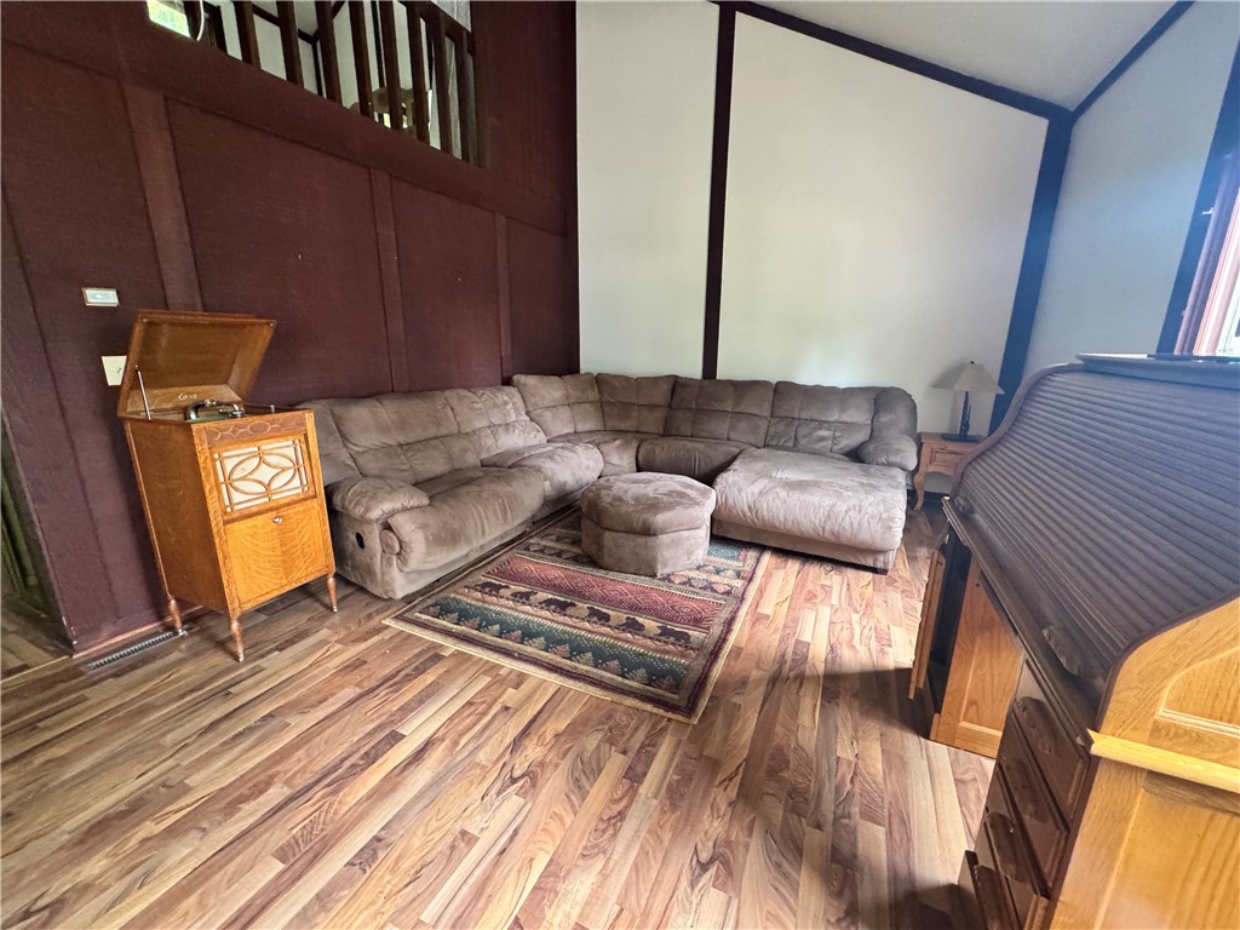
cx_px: 620
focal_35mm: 14
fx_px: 502
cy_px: 465
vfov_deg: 85.7
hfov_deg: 102.1
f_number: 2.2
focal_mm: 2.22
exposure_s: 1/60
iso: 1000
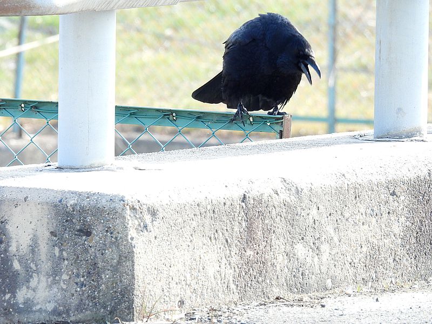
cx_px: 216
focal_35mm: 650
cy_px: 162
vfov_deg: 2.3
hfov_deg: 3.1
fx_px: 8112
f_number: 5.6
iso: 400
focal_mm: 116
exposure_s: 1/250
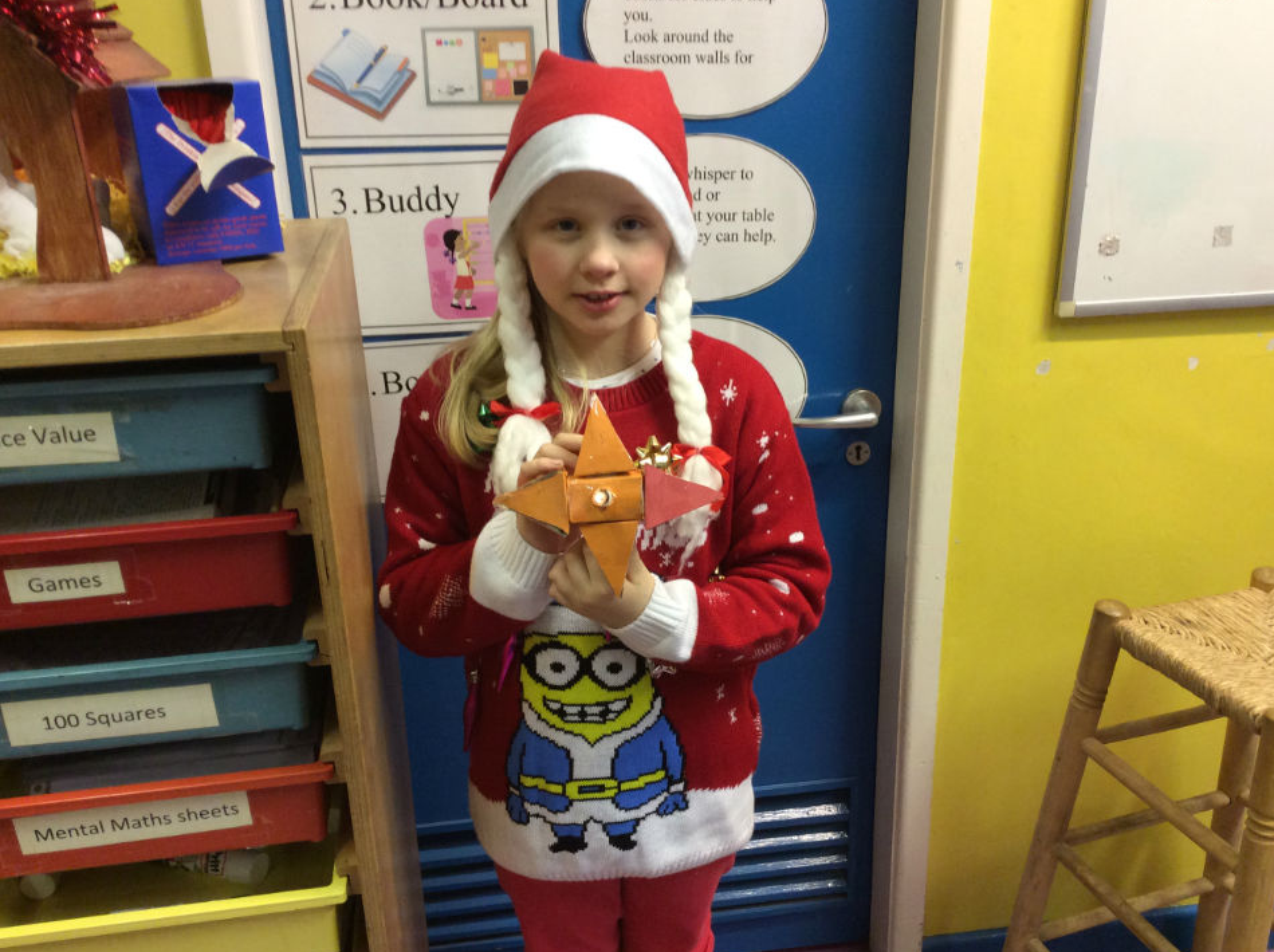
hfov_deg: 55.4
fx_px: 1213
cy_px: 473
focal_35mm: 33
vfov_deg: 42.9
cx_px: 646
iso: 100
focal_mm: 3.3
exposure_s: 1/24
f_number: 2.4
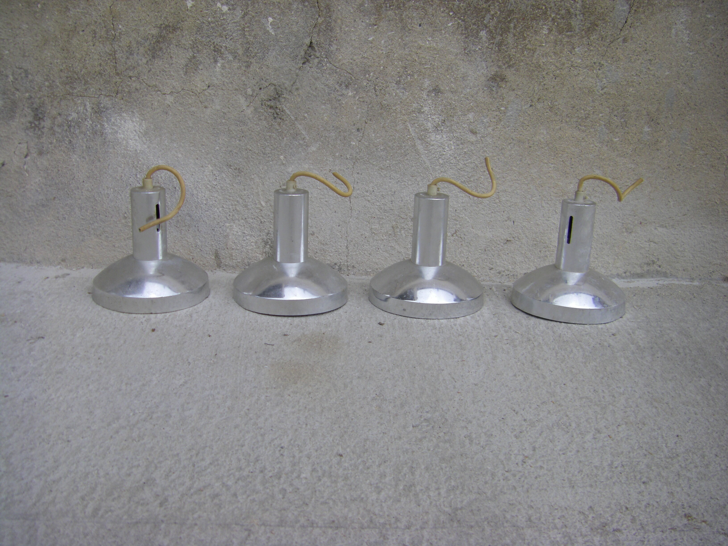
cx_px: 364
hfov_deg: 49.0
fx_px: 799
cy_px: 273
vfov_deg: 37.7
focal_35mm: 38
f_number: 3.5
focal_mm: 6.3
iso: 64
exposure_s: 1/125
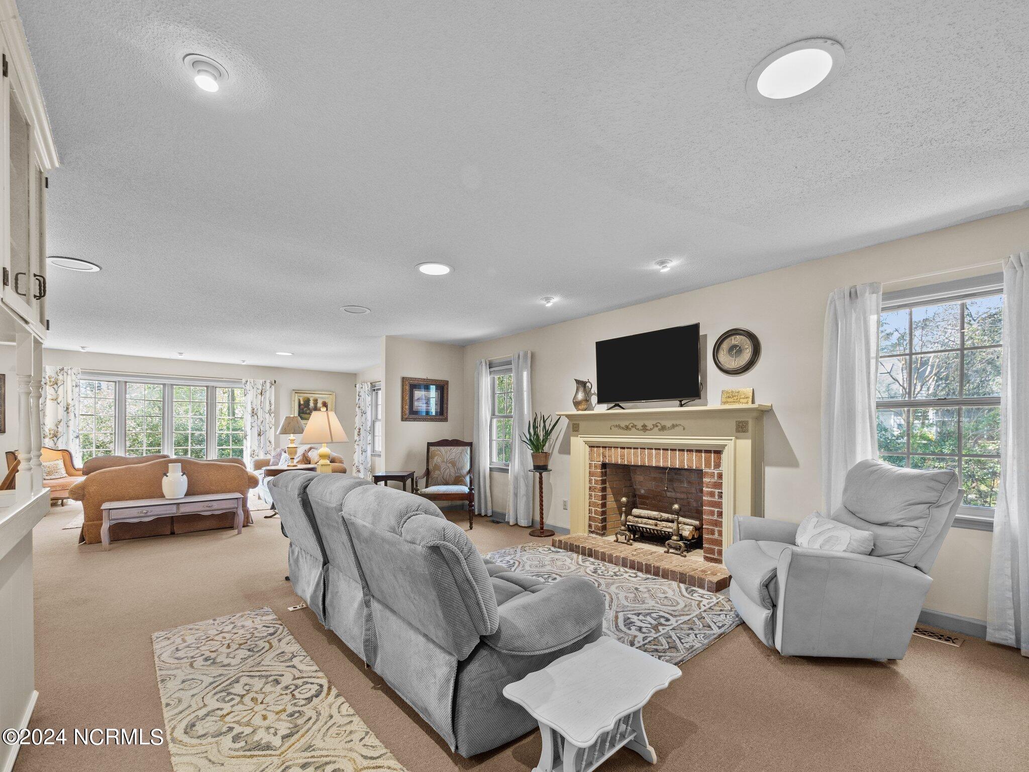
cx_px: 514
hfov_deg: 102.1
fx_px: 416
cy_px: 386
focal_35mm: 14
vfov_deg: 85.7
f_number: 4
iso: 400
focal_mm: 7
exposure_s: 1/10
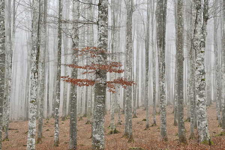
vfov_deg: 16.3
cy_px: 75
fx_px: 525
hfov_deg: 24.2
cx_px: 112
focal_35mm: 84
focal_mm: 56
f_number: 6.7
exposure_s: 1/15
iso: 100
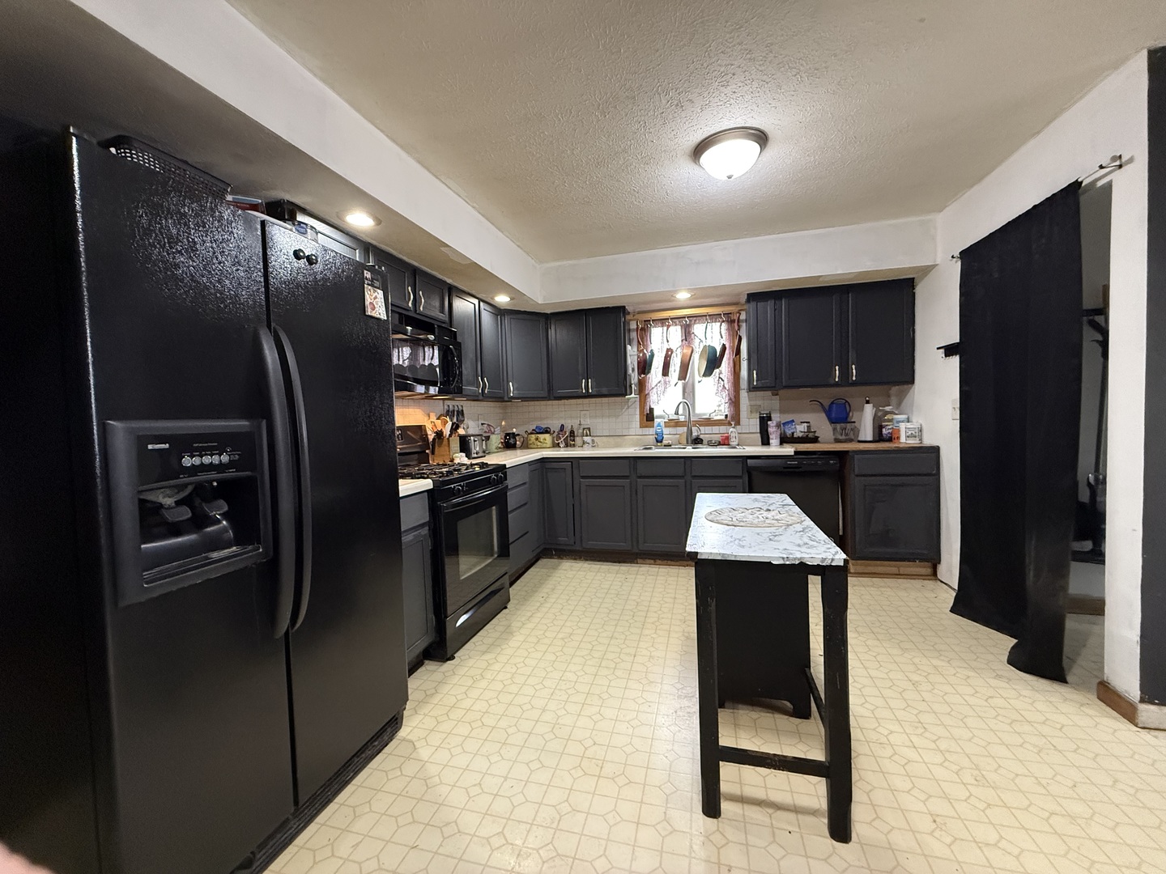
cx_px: 583
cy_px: 437
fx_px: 472
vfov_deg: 85.7
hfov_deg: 102.1
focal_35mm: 14
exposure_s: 1/60
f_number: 2.2
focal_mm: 2.22
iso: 640
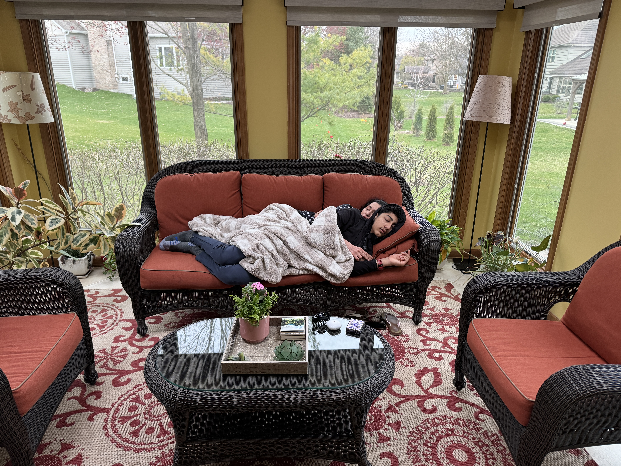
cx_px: 310
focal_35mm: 24
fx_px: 431
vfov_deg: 56.8
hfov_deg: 71.6
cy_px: 233
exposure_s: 1/74
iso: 200
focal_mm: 6.76
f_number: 1.78
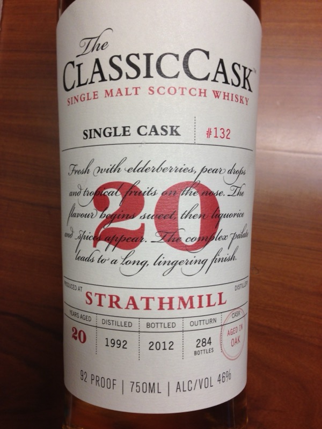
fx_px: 409
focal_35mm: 33
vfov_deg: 55.4
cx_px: 161
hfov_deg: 42.9
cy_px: 214
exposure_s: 1/30
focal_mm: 4.12
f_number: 2.4
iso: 50
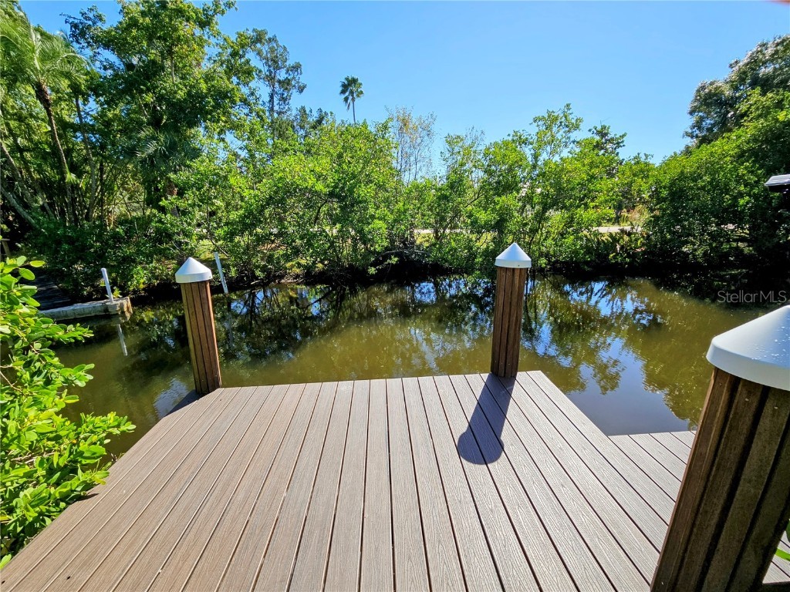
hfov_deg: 106.2
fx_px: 297
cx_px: 395
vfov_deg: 89.9
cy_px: 296
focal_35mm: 13
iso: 50
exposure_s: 1/1521
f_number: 2.2
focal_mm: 2.2
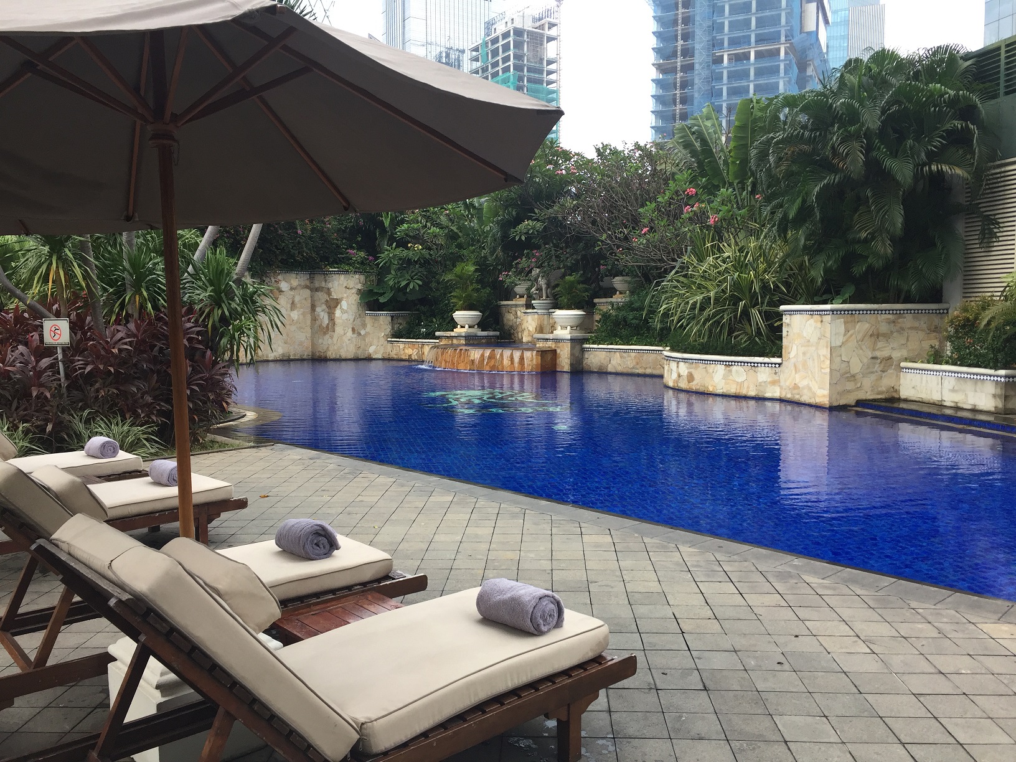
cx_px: 508
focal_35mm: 29
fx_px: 851
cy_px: 381
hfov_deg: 61.7
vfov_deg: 48.2
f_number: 2.2
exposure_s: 1/100
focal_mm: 4.15
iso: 50
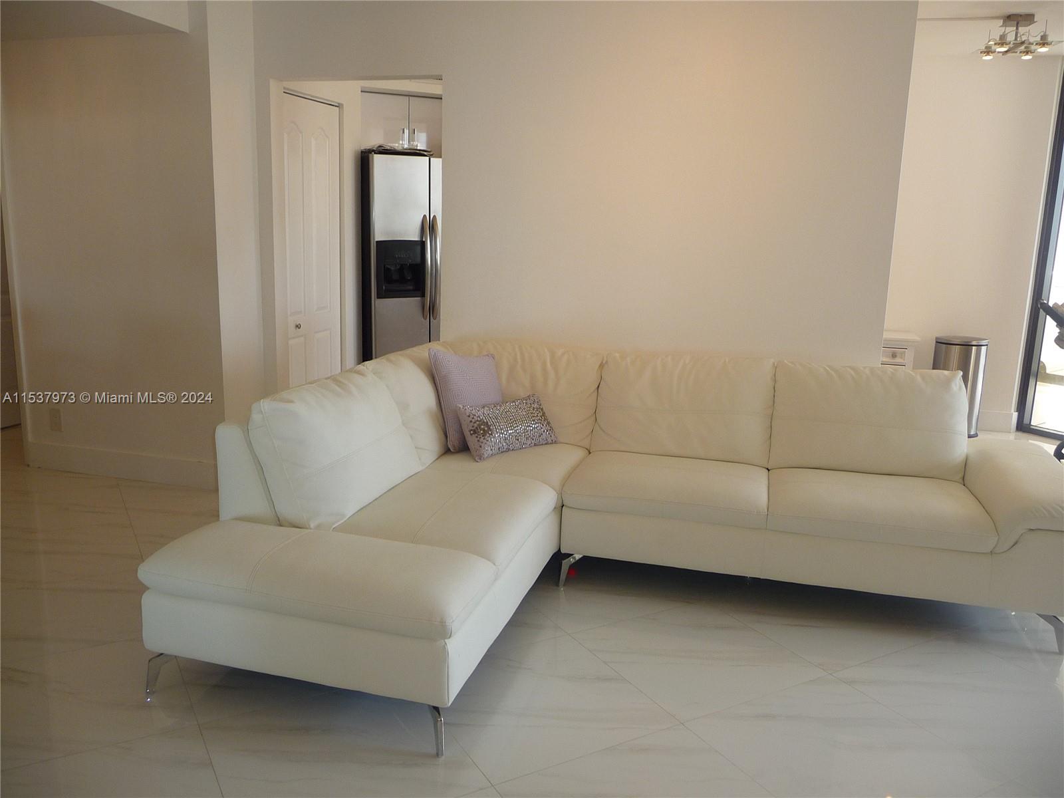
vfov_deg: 49.7
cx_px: 532
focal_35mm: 28
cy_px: 399
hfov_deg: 63.4
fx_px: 861
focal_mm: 4.7
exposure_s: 1/60
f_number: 3.3
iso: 100
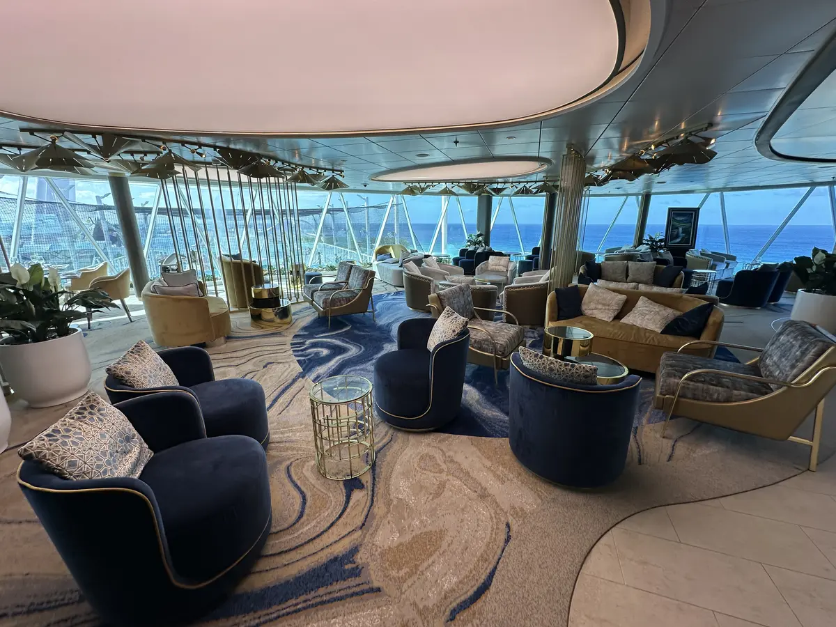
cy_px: 314
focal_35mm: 14
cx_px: 418
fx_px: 338
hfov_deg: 102.1
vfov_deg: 85.7
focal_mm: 2.22
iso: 40
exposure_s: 1/203
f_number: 2.2
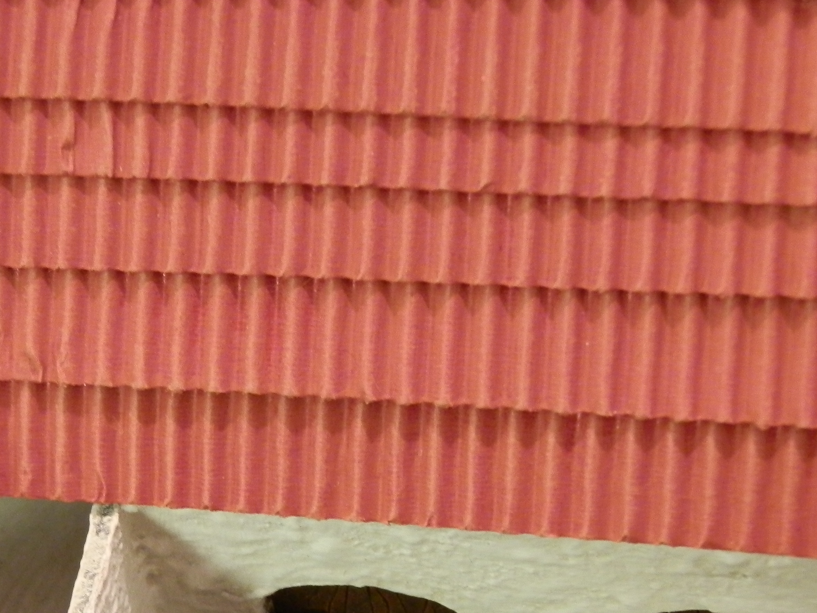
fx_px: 2620
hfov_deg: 17.7
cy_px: 523
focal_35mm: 111
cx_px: 244
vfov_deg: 13.3
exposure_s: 1/8
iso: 320
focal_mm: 10.99
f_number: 3.7
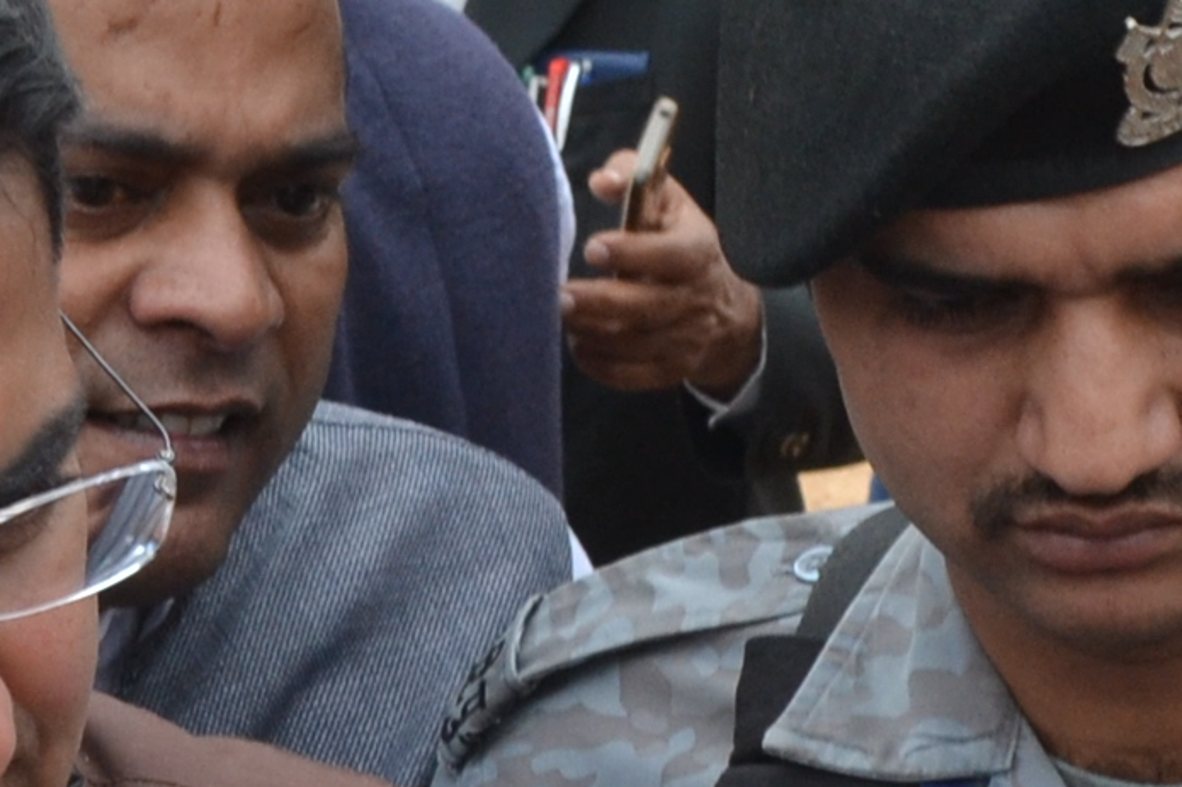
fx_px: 5875
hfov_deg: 11.5
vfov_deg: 7.4
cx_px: 828
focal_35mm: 179
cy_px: 1566
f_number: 9
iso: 400
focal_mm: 24
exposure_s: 1/320
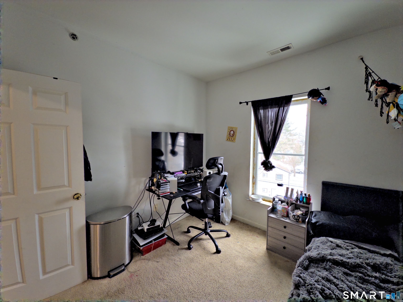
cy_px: 151
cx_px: 202
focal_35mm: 14
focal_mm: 2.22
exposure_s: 1/30
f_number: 2.2
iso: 200
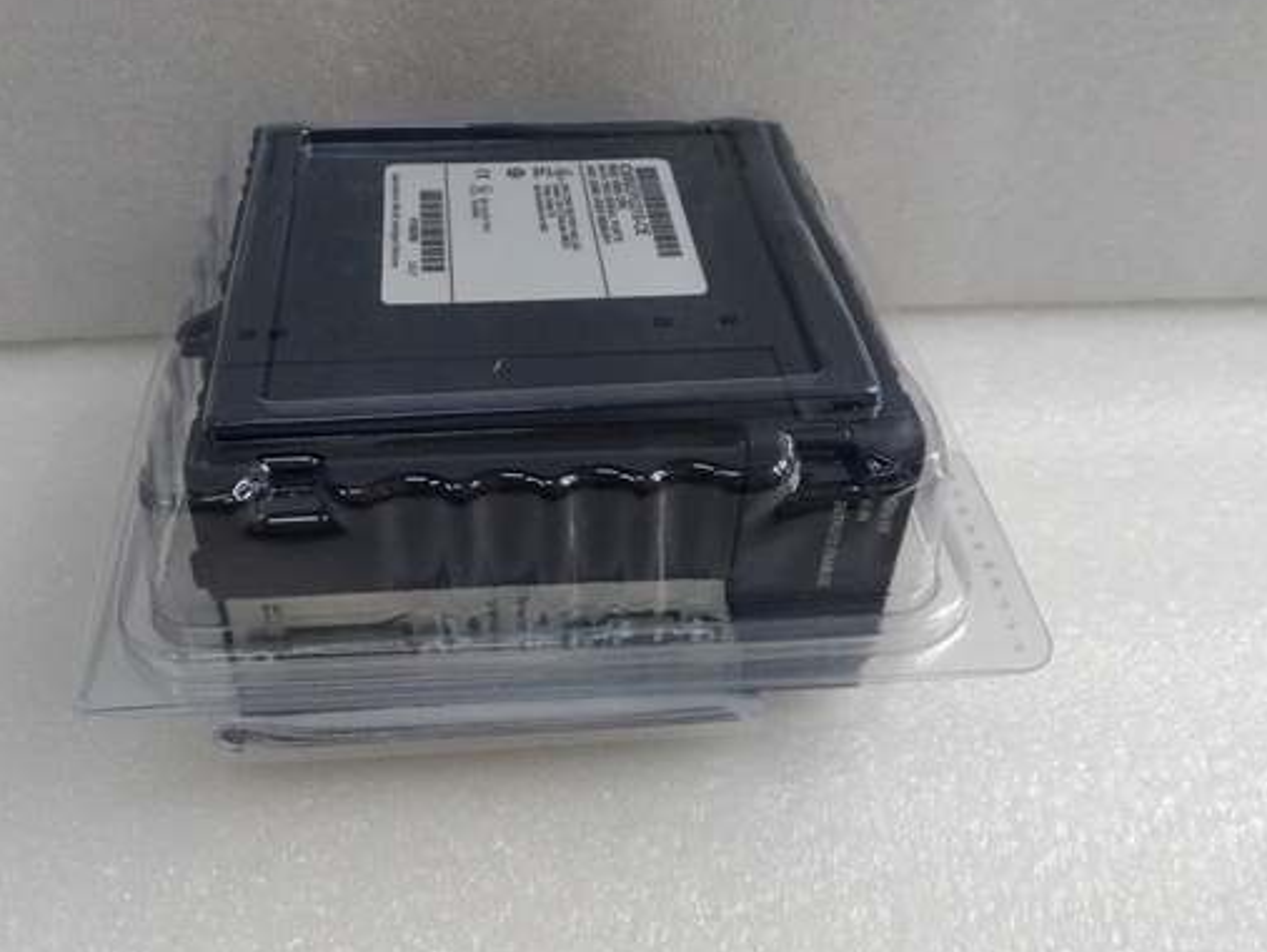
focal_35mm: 32
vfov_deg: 44.2
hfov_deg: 56.6
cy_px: 443
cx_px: 543
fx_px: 1172
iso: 407
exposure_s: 1/33
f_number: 2
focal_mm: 3.79
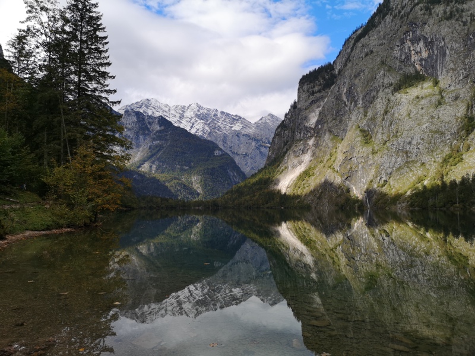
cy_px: 178
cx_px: 238
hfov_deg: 65.3
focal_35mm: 27
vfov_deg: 51.4
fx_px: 370
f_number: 1.8
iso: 50
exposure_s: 1/1672
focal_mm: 3.95
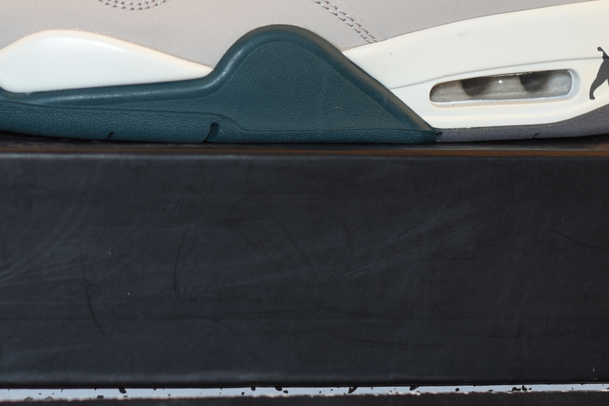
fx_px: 2623
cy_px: 26
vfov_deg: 8.8
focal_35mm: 155
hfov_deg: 13.2
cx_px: 217
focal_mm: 50
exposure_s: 1/60
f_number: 2.8
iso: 100
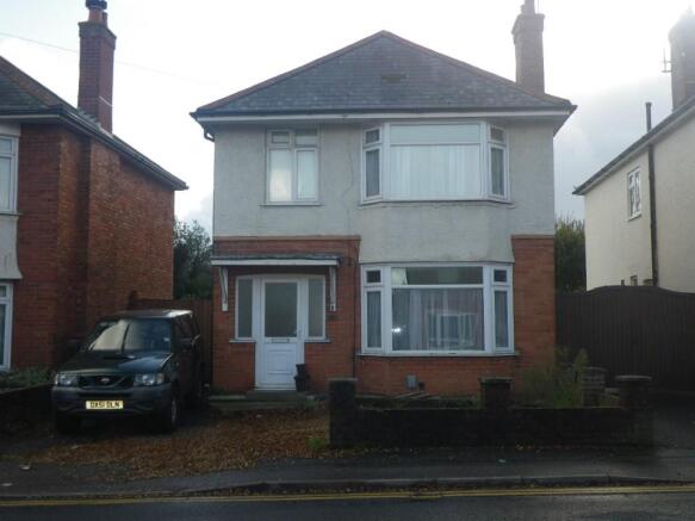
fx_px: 843
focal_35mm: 42
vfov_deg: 34.3
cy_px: 260
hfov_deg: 44.8
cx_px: 348
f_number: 4.2
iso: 64
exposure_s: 1/160
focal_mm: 7.5
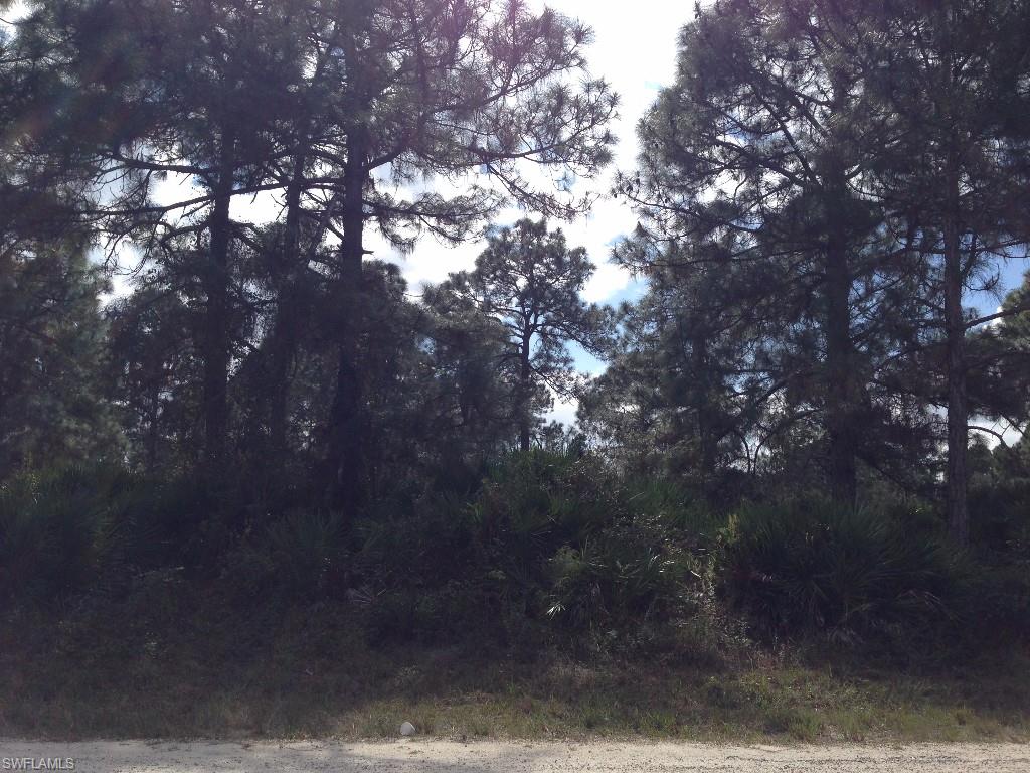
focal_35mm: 33
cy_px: 386
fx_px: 982
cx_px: 515
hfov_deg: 55.4
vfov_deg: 42.9
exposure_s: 1/2358
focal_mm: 4.12
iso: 50
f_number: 2.4
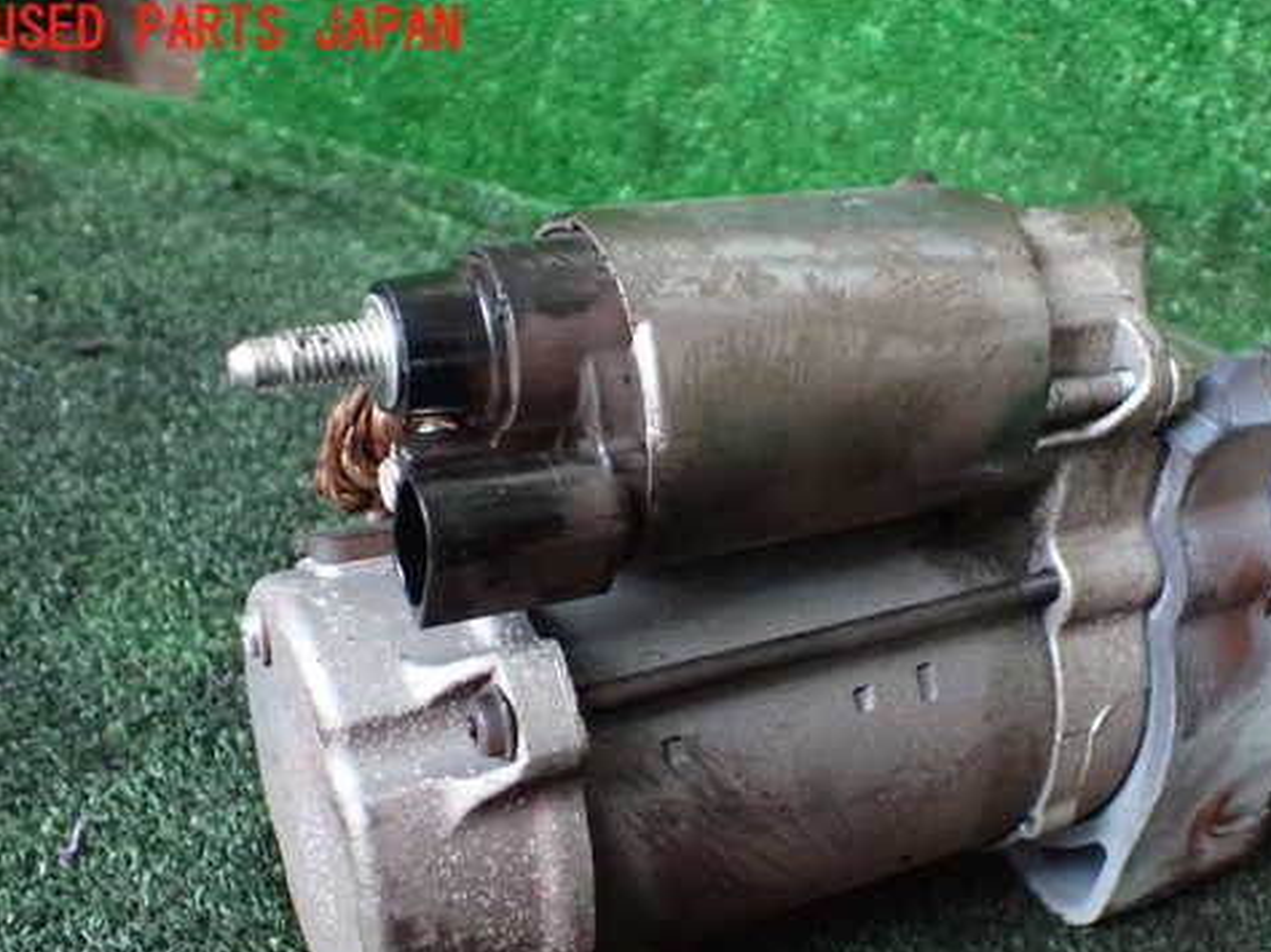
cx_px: 778
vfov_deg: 37.4
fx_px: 1395
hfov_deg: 48.6
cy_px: 601
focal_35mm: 38
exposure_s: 1/30
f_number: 2.3
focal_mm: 5.4
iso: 1600
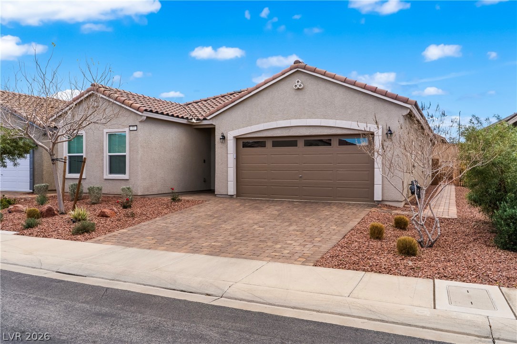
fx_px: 402
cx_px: 258
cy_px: 172
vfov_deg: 46.4
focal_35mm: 28
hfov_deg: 65.5
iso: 500
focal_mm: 28
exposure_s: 1/8000
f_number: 8
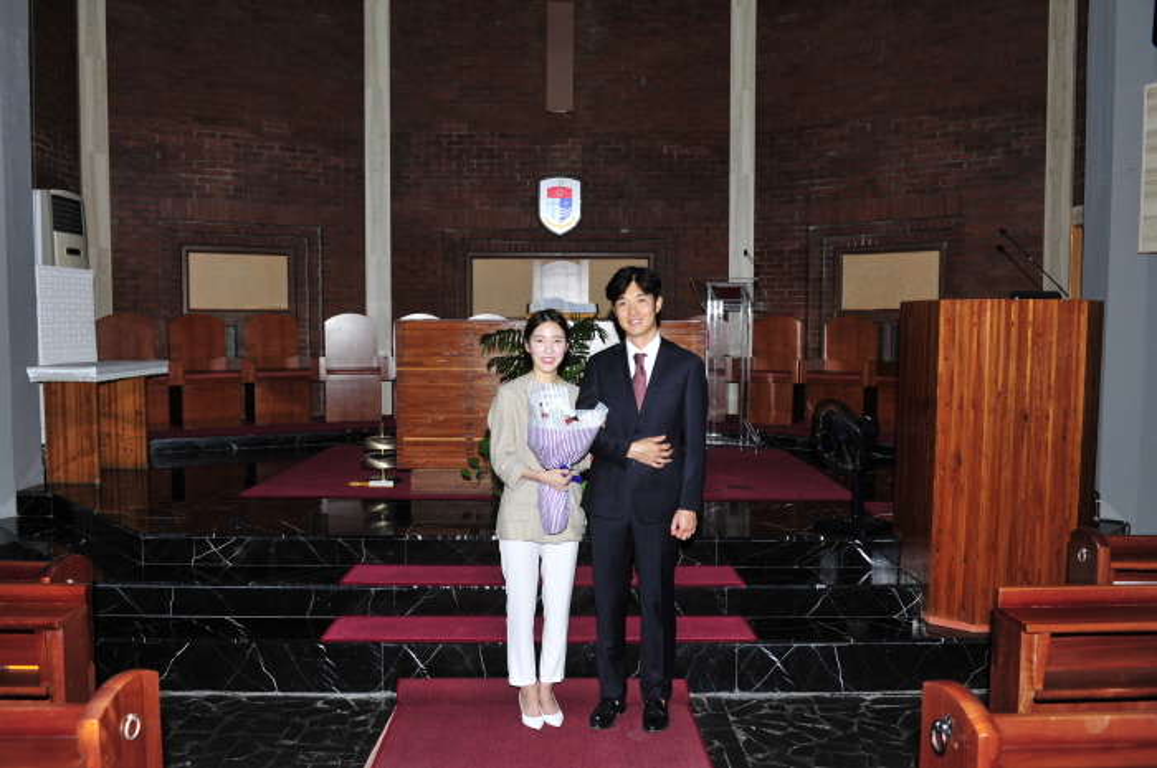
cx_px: 578
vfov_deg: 46.3
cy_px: 384
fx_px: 899
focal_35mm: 28
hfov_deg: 65.5
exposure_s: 1/60
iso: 200
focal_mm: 28
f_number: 5.6
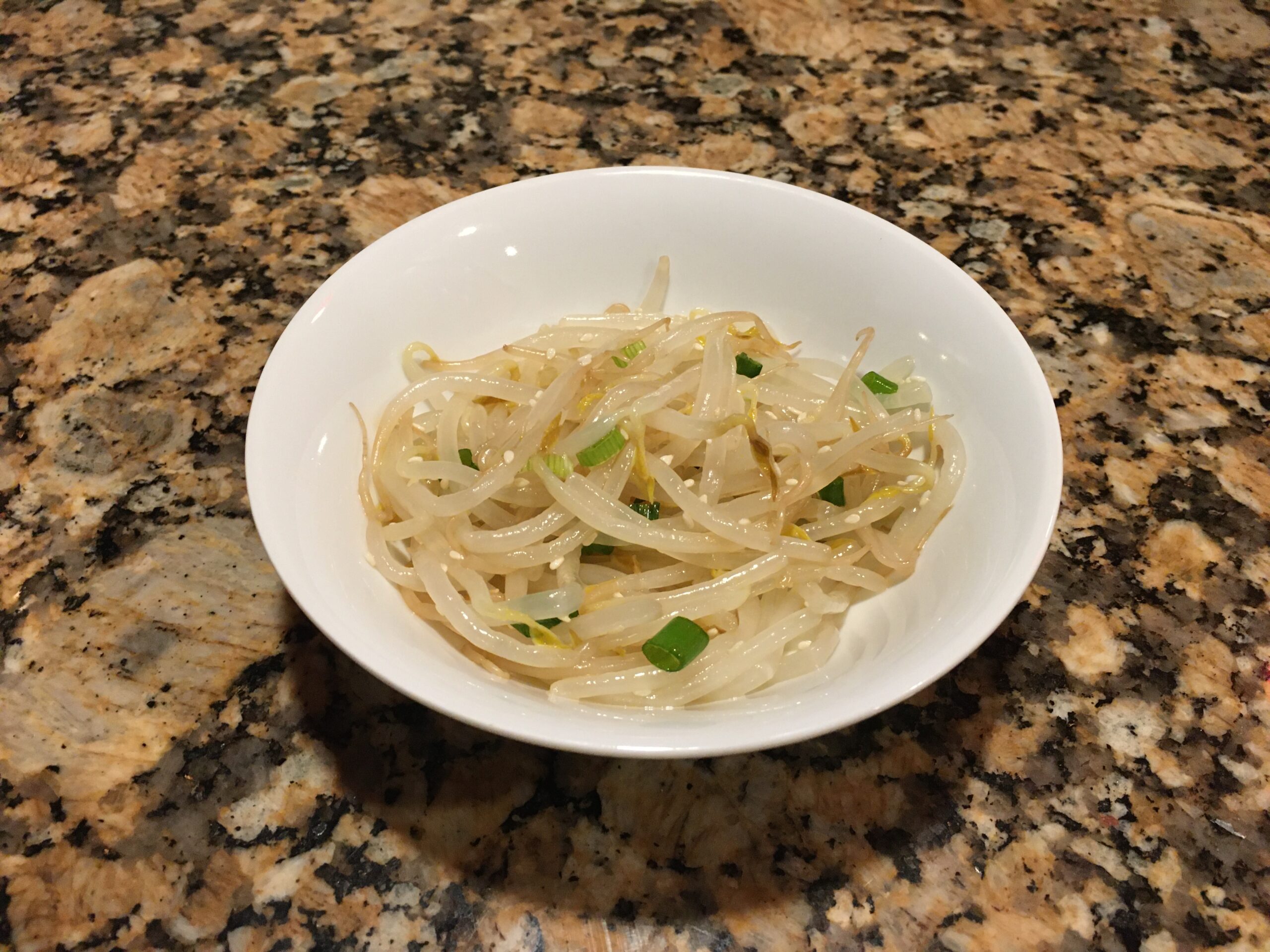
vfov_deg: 48.2
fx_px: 1064
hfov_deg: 61.7
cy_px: 476
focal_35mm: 29
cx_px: 635
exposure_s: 1/24
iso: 200
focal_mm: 4.15
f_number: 2.2
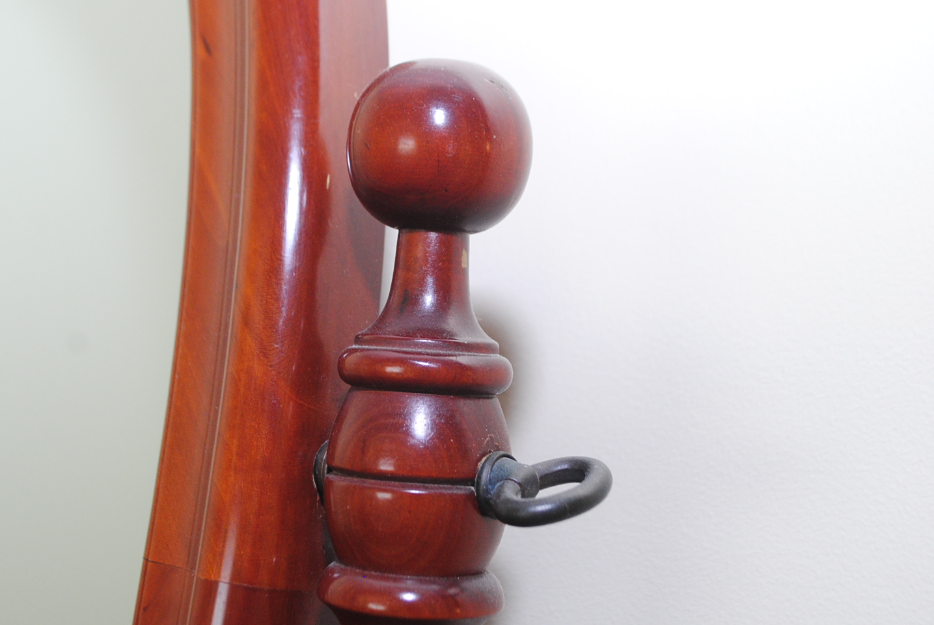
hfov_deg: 34.0
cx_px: 396
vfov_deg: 23.2
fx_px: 1524
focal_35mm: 59
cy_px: 362
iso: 400
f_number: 4.5
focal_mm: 29
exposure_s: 1/25
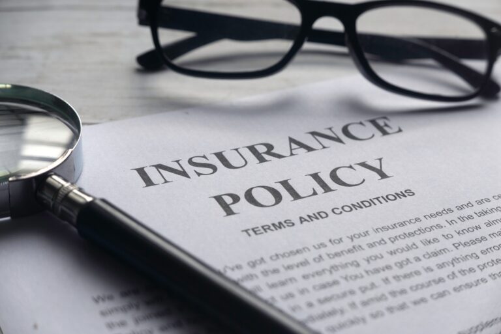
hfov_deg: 27.0
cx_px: 250
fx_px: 1044
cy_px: 167
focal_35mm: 75
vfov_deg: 18.2
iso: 200
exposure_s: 1/125
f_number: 4
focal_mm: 34
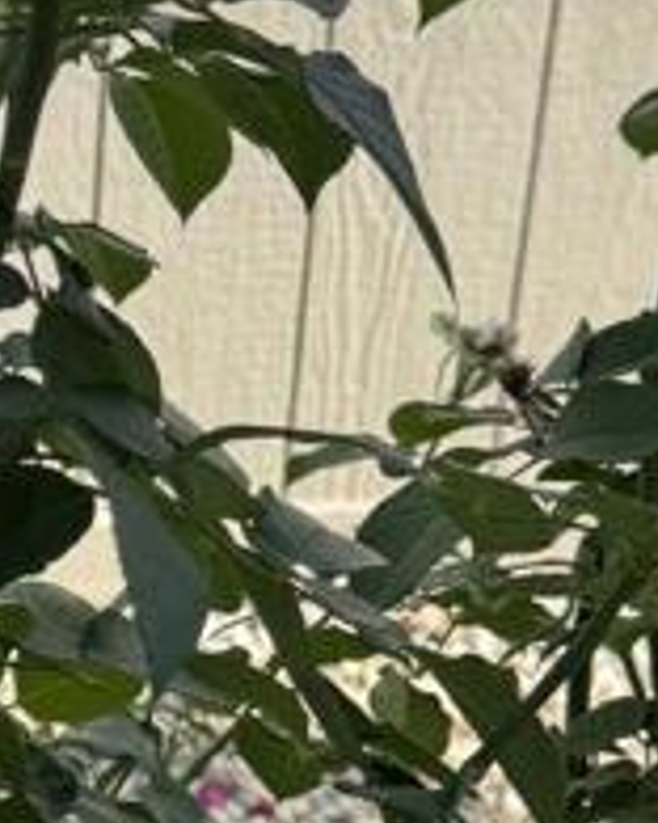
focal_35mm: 123
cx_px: -346
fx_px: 2994
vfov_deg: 15.6
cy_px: 452
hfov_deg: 11.9
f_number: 1.78
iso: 80
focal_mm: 6.76
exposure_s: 1/2506
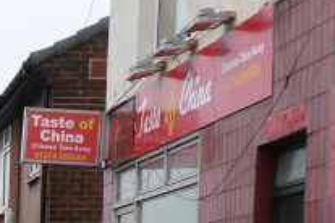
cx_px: -233
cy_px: 342
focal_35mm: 136
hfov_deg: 13.7
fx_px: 1265
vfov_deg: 9.8
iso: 100
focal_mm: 6.3
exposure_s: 1/80
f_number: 3.1
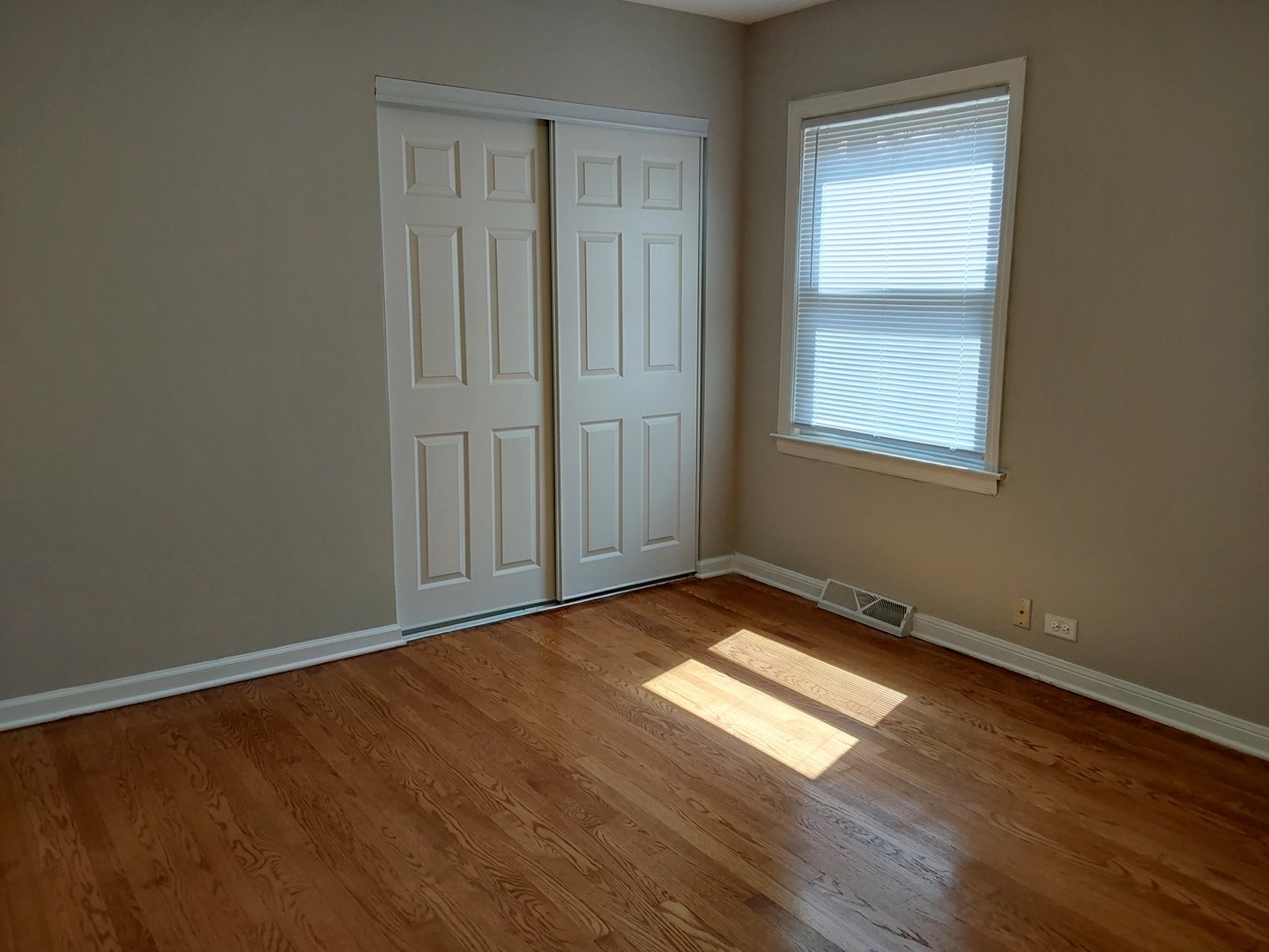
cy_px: 476
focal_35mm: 28
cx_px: 634
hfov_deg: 63.4
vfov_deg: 49.7
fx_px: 1026
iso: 50
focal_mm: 2.91
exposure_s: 1/185
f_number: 1.9
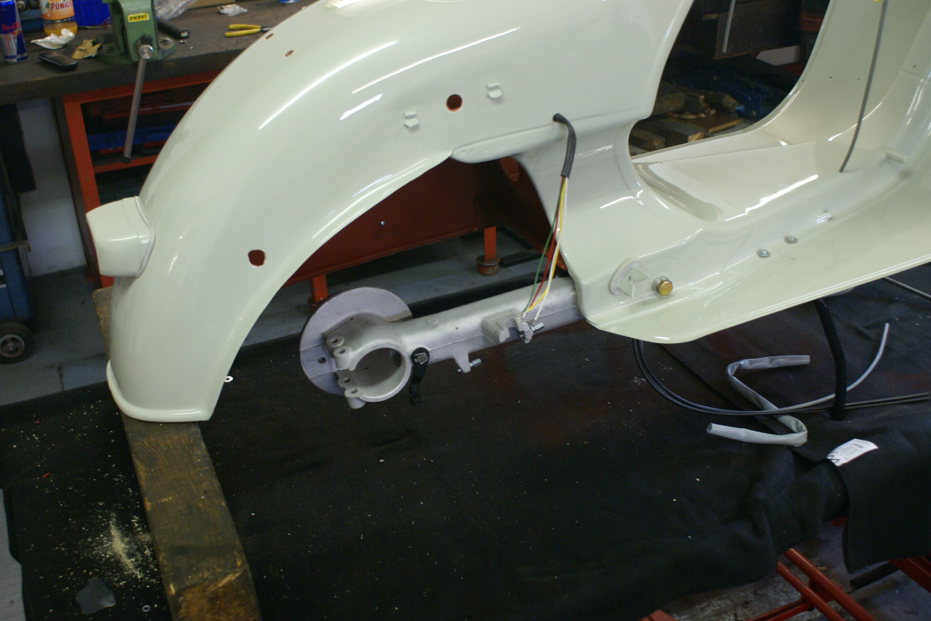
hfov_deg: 49.6
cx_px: 466
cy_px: 310
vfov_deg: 34.2
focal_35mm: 39
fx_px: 1009
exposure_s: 1/30
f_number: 4.5
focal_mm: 26
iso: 400
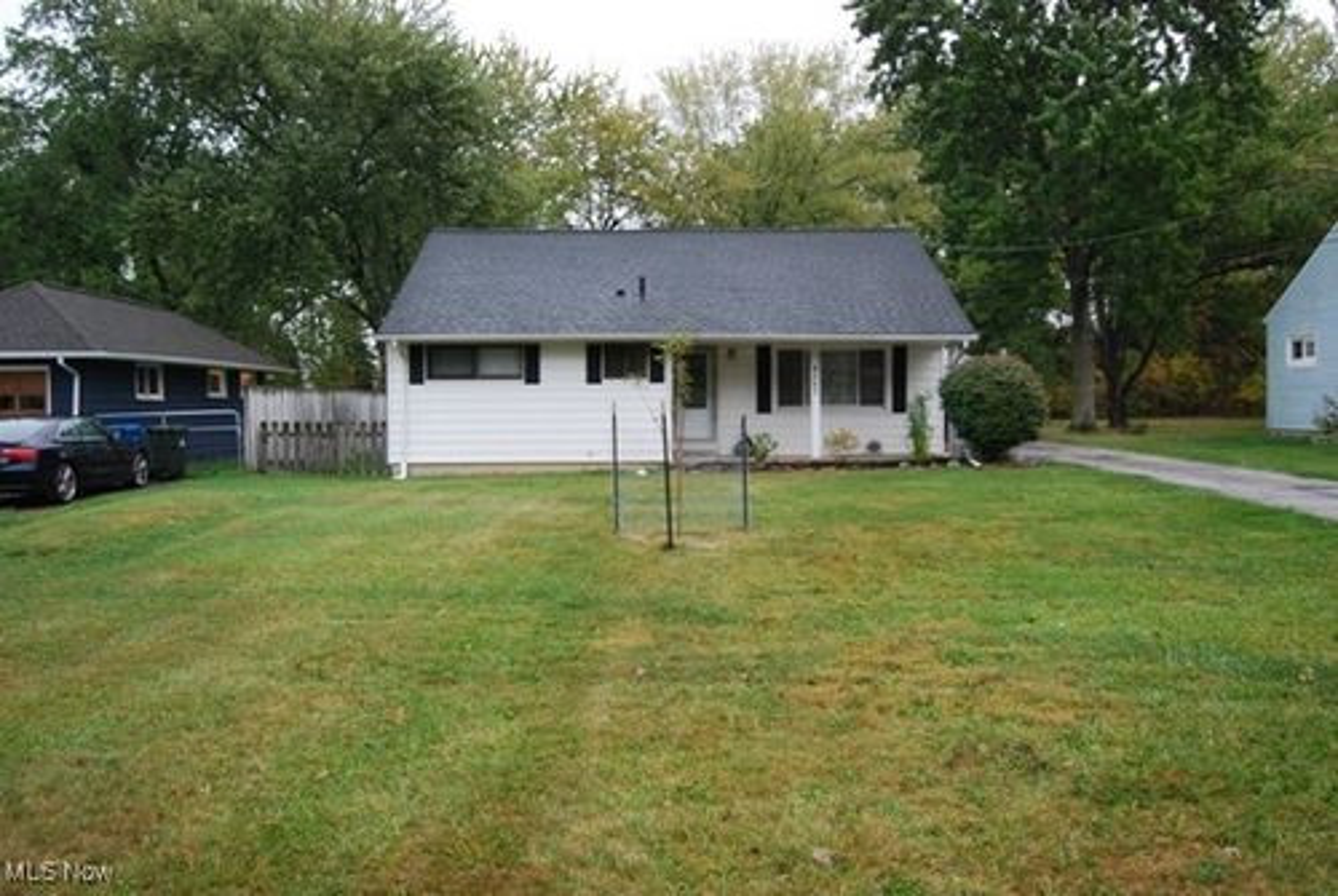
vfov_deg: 43.7
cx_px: 669
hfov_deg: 61.9
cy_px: 448
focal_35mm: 30
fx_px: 1117
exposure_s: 1/30
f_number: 3.8
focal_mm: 20
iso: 800
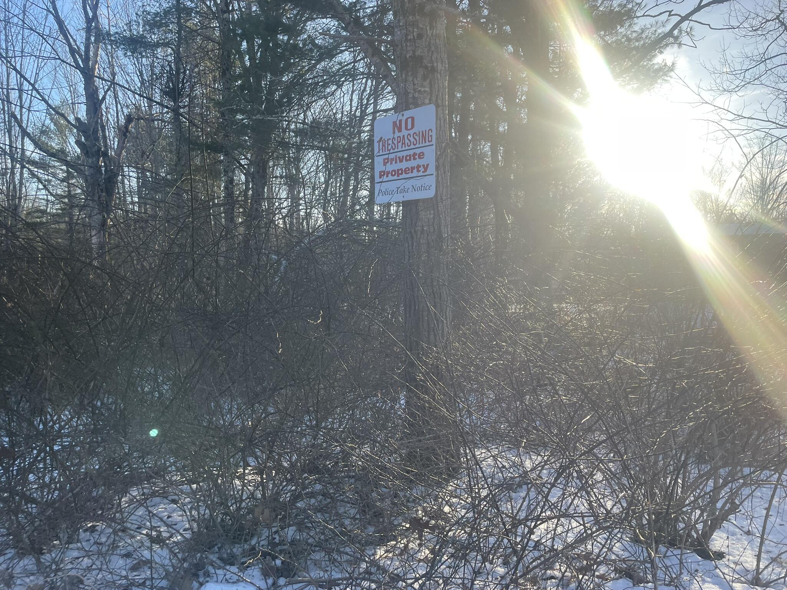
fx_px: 591
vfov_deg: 53.1
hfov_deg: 67.3
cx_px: 394
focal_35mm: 26
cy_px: 295
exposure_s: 1/932
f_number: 1.6
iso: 32
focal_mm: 4.2
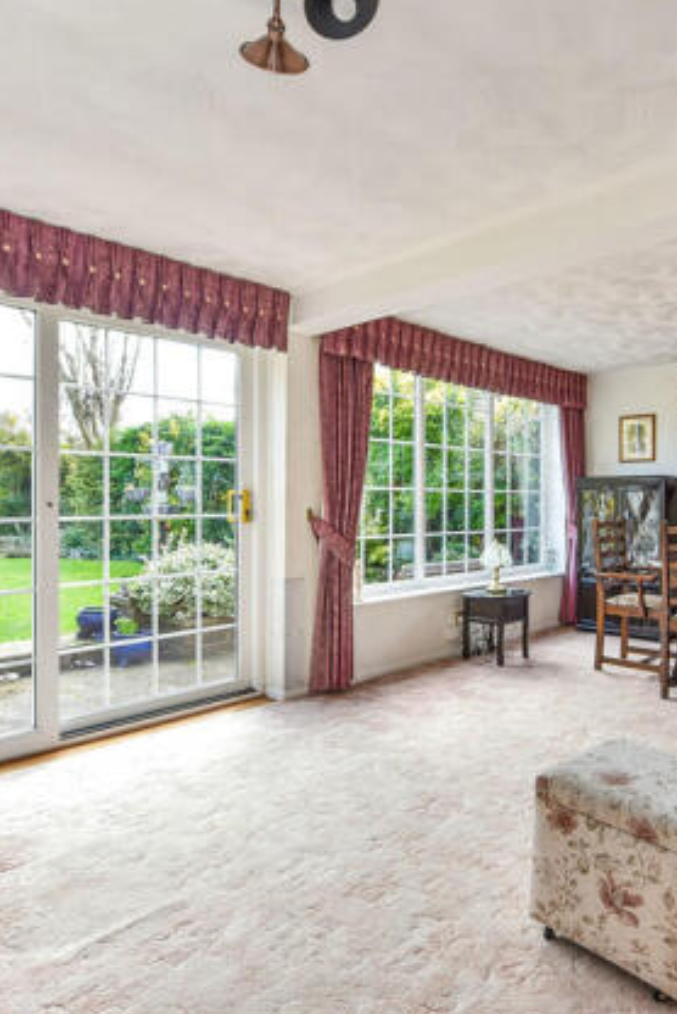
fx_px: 620
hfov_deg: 55.9
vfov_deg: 78.5
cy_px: 506
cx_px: 458
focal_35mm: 22
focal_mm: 14
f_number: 7.1
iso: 400
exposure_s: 1/50
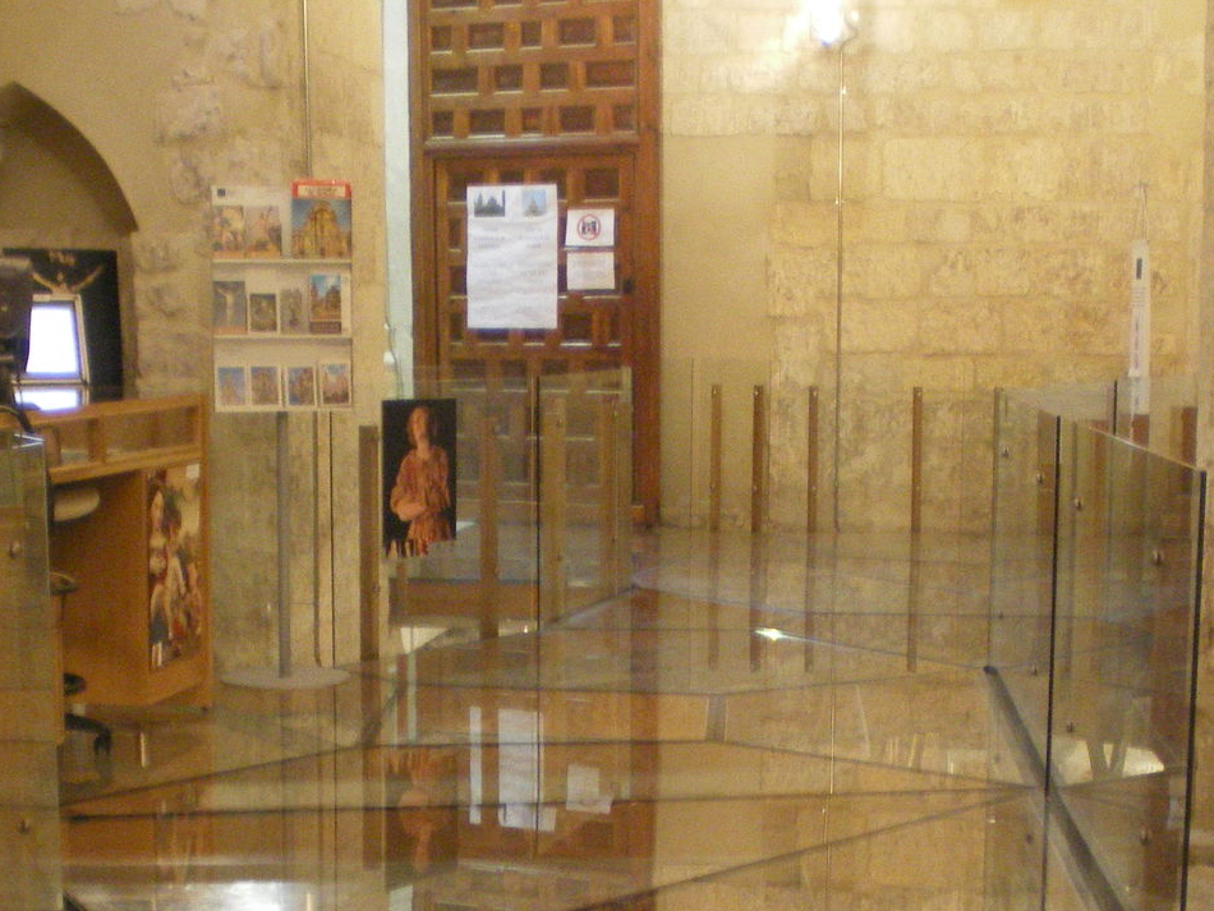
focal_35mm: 64
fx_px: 2245
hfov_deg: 30.3
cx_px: 607
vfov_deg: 22.6
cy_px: 721
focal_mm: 6.3
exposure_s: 1/4
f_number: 3.1
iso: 400
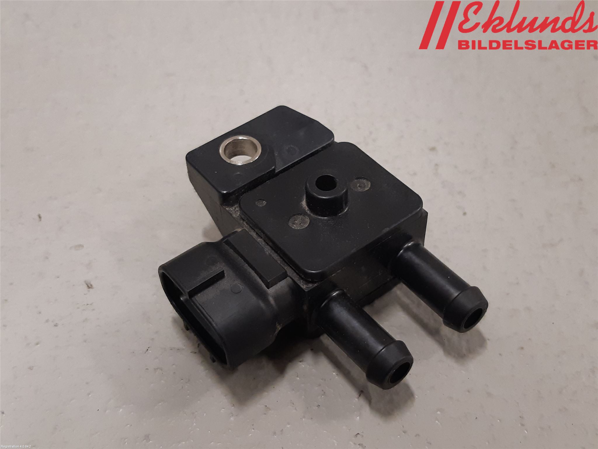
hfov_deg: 67.3
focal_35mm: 26
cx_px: 299
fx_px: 449
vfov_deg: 53.1
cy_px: 224
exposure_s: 1/50
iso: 160
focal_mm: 3.93
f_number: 1.7
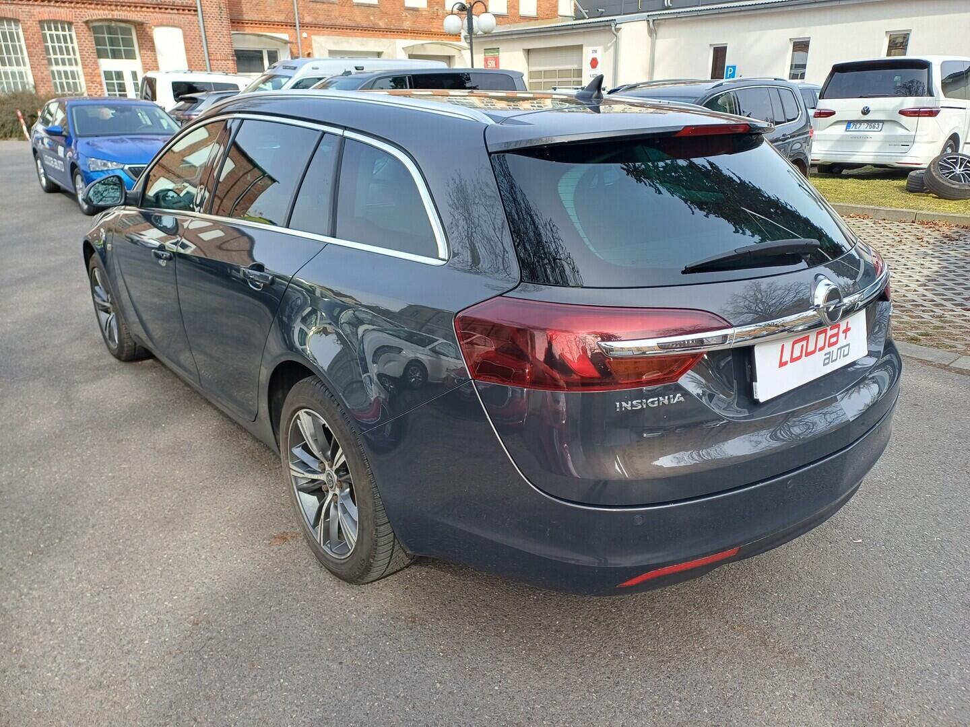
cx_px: 485
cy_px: 364
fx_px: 701
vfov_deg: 54.9
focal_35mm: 25
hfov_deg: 69.4
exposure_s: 1/404
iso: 50
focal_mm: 4.65
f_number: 1.8
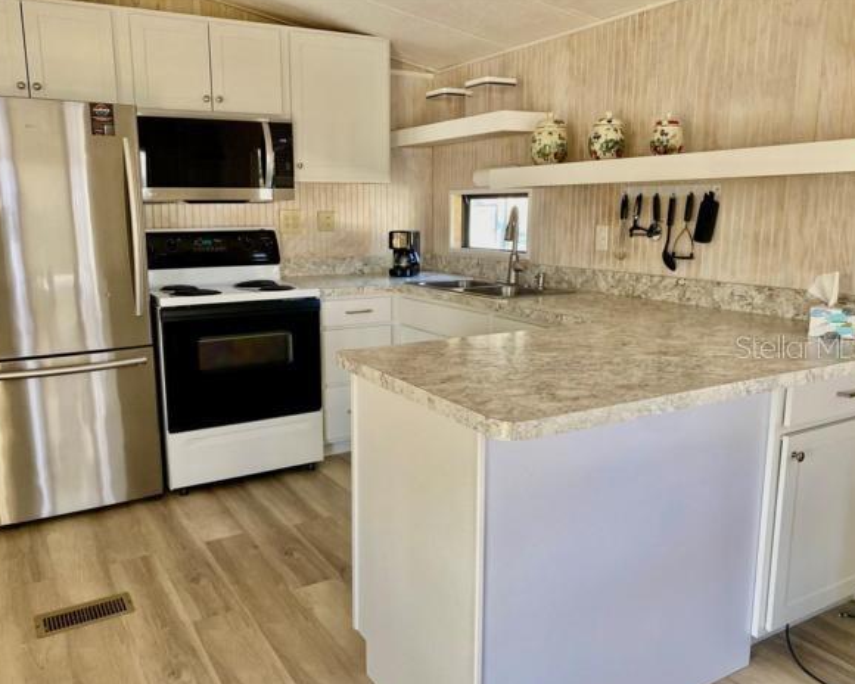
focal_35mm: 28
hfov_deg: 62.2
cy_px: 346
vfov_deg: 51.5
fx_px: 709
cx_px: 402
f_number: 1.8
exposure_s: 1/121
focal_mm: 4.25
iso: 125
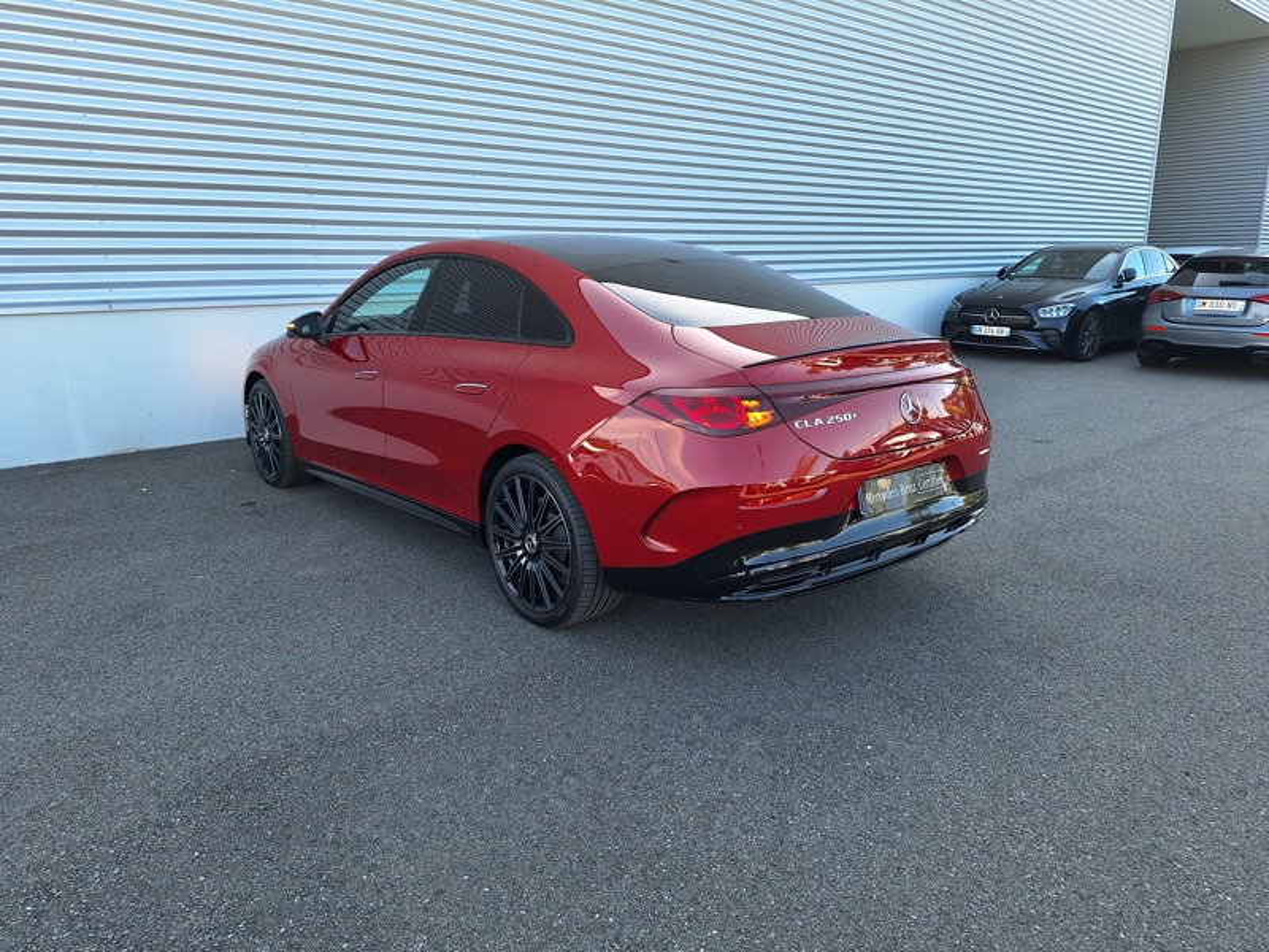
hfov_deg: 73.9
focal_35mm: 23
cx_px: 634
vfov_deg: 58.9
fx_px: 843
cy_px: 476
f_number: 1.8
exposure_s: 1/237
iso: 40
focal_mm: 5.54
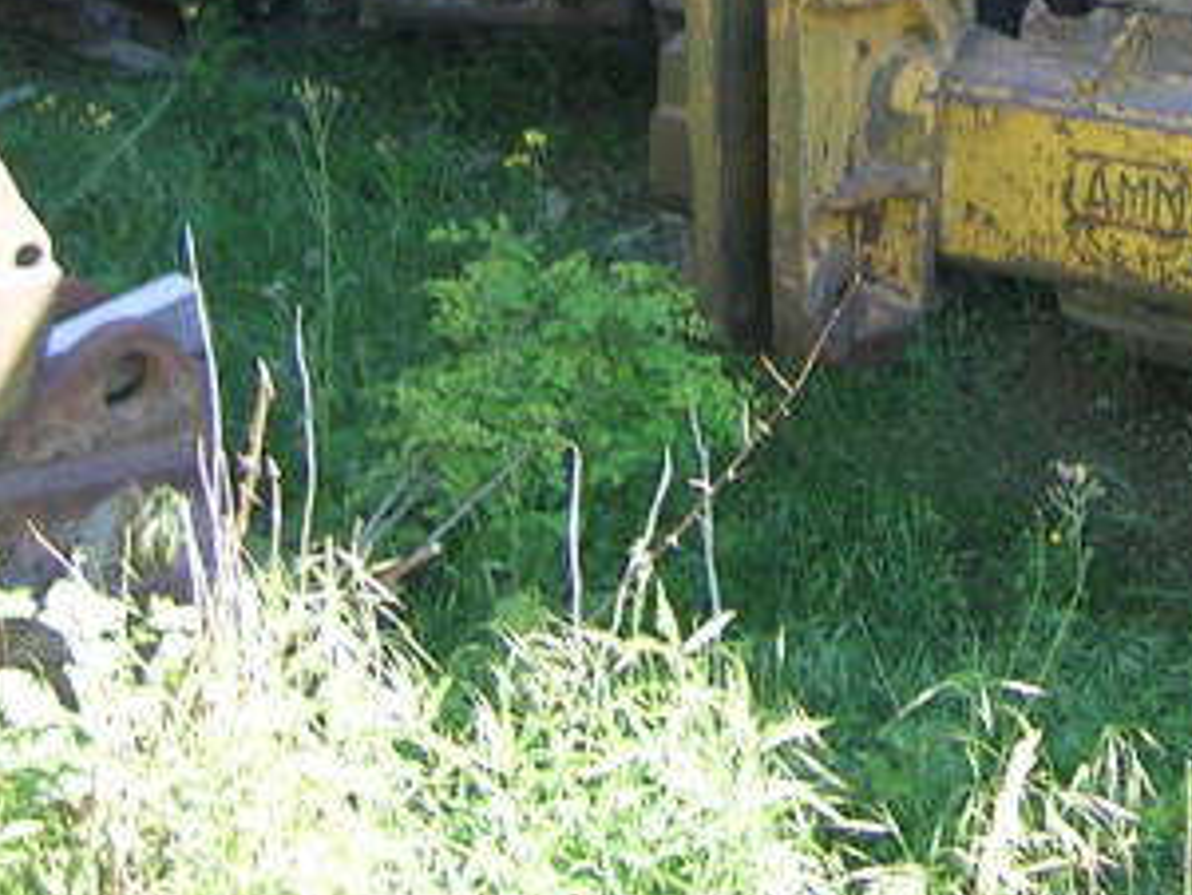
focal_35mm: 93
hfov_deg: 20.1
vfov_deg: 15.3
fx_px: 3204
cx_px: 1315
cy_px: -198
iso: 50
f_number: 2.8
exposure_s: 1/78.5
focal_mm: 5.4
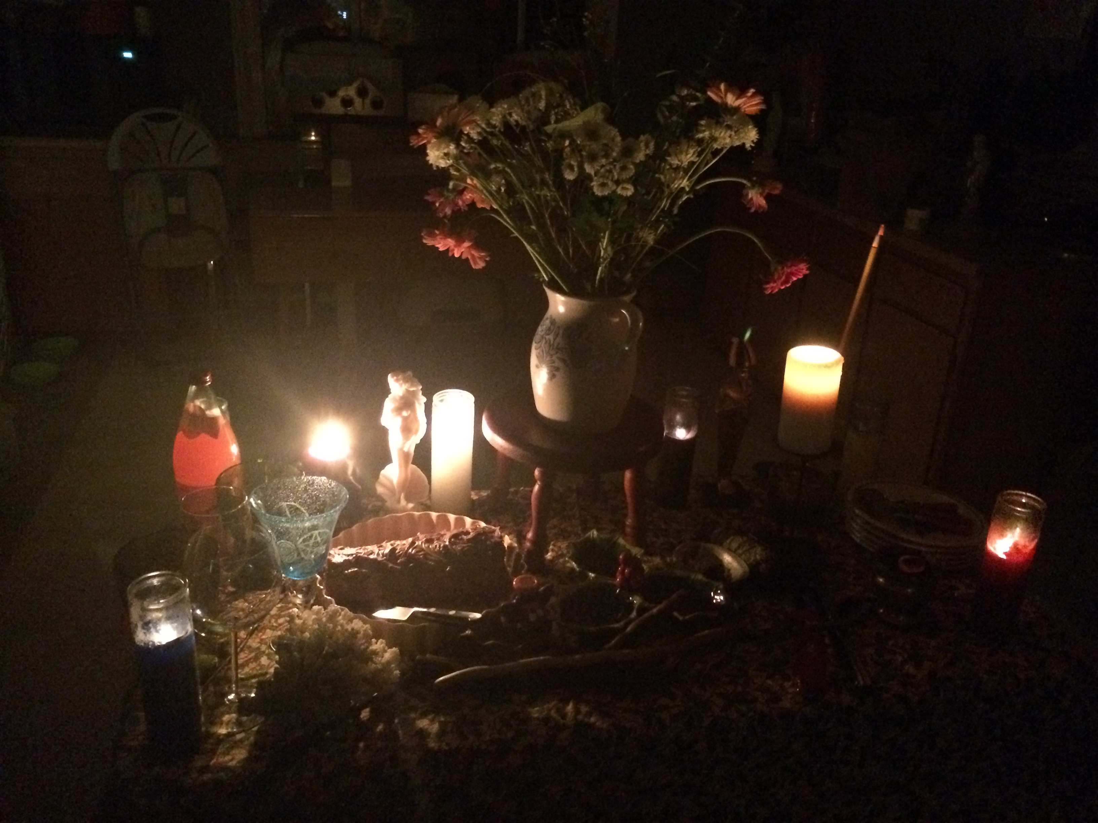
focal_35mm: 29
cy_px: 412
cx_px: 549
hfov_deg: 61.7
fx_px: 920
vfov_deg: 48.2
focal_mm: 4.15
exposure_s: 1/15
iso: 2000
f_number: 2.2
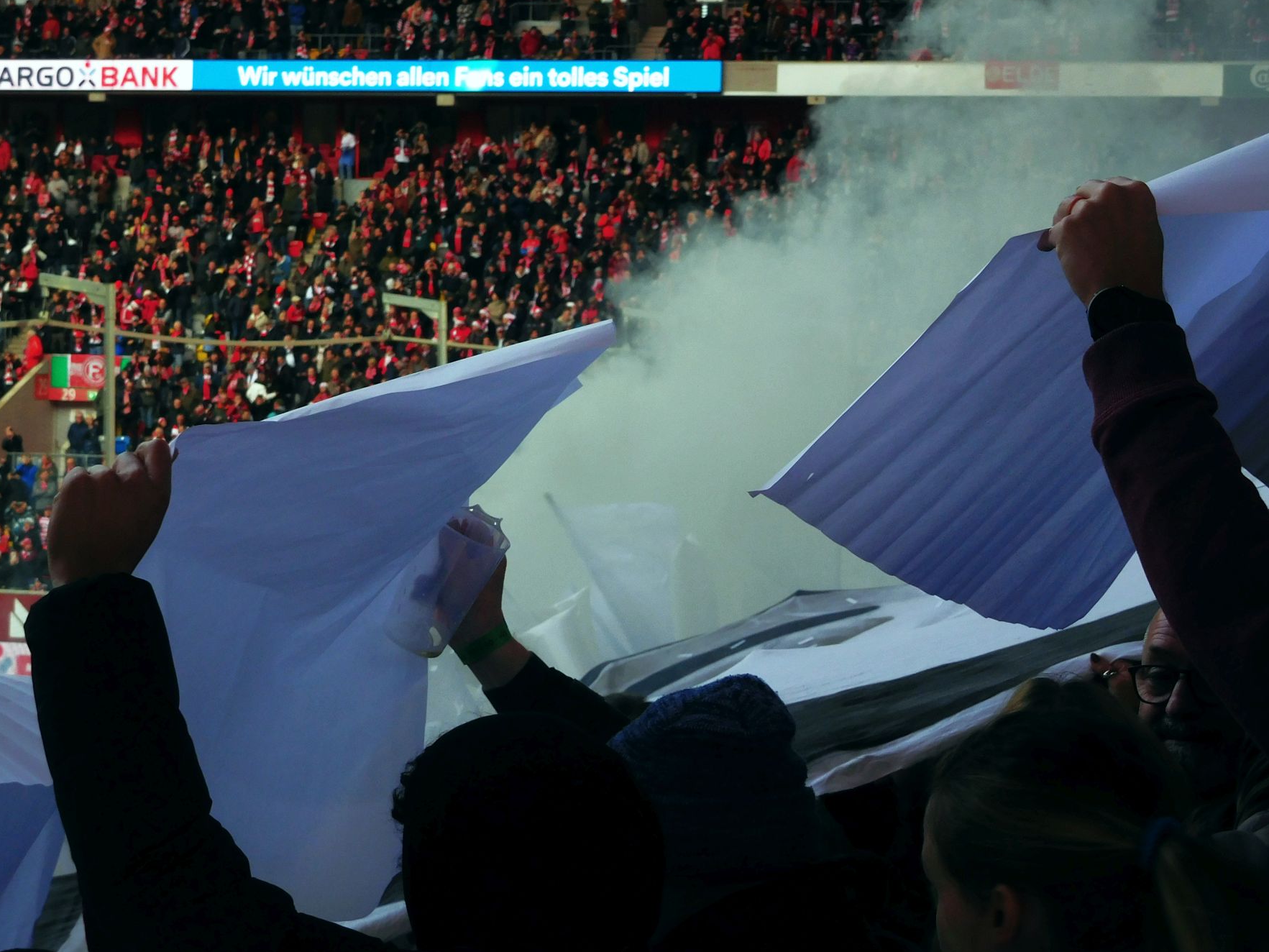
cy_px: 441
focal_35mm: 102
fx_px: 3740
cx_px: 703
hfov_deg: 19.3
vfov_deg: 14.5
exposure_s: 1/125
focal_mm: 16.1
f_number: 4.7
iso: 125
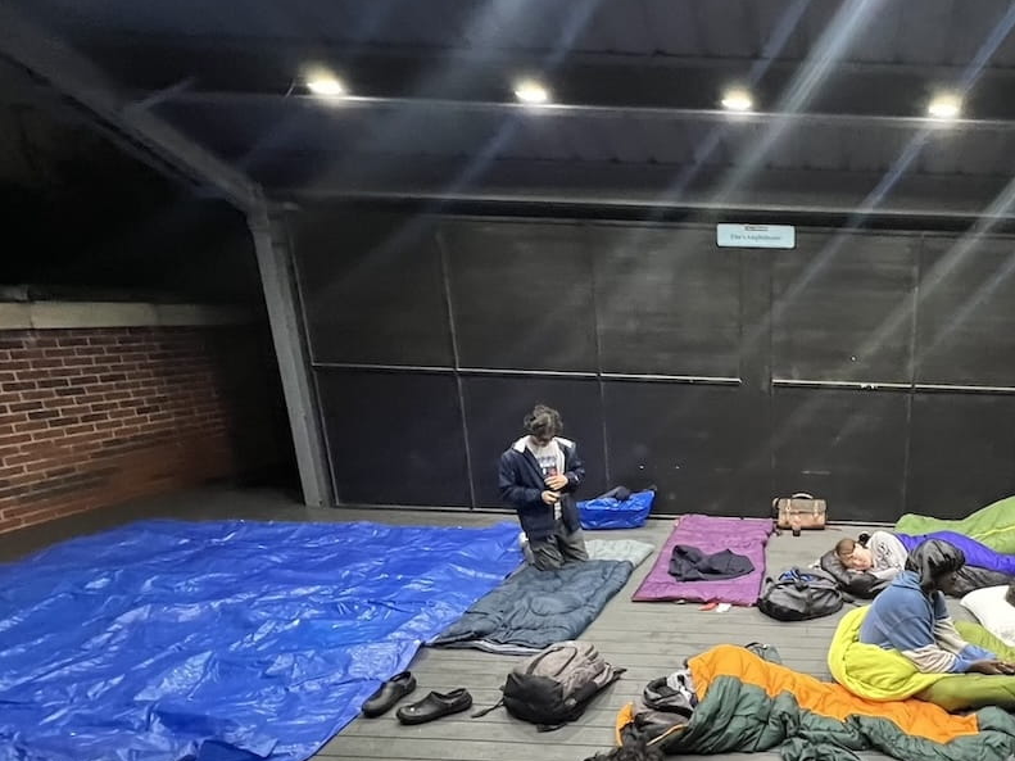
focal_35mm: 23
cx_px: 826
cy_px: 547
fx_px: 674
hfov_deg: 66.4
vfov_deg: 56.7
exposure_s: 1/60
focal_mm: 1.57
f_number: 1.8
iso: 640
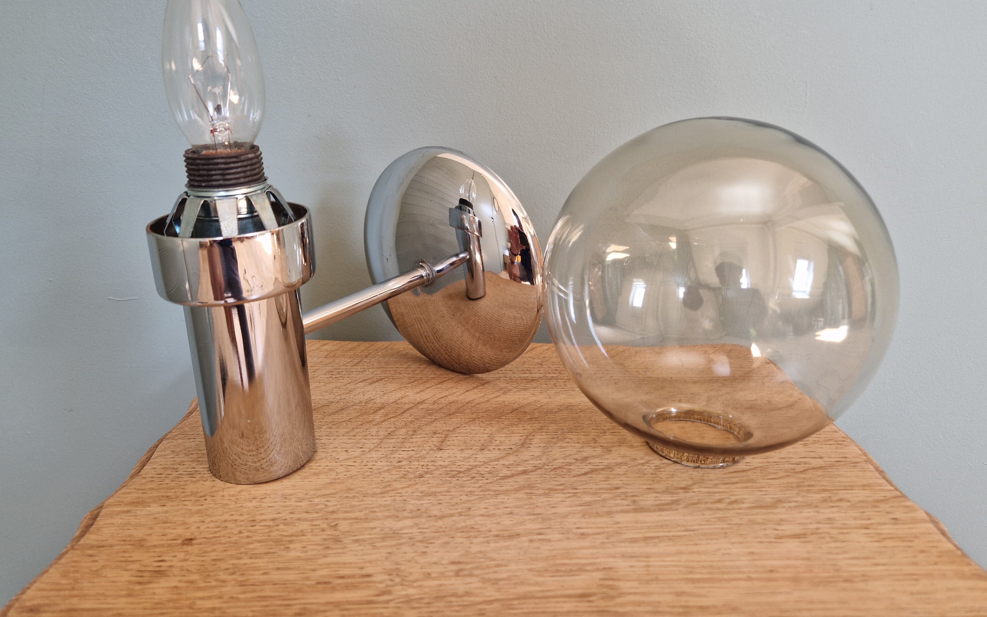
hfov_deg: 72.5
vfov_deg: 48.9
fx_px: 672
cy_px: 243
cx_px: 499
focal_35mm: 25
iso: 50
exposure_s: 1/100
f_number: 1.8
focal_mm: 5.4
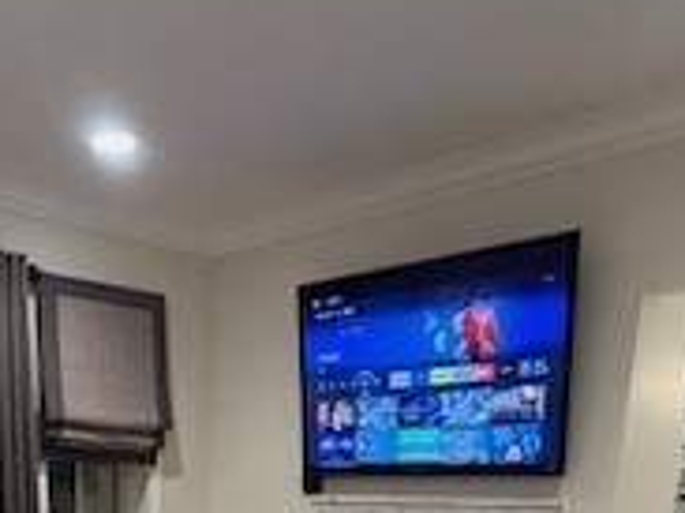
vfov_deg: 23.2
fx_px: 969
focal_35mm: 49
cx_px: 225
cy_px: 790
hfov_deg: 38.5
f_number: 2.2
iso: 200
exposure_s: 1/60
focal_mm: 2.22
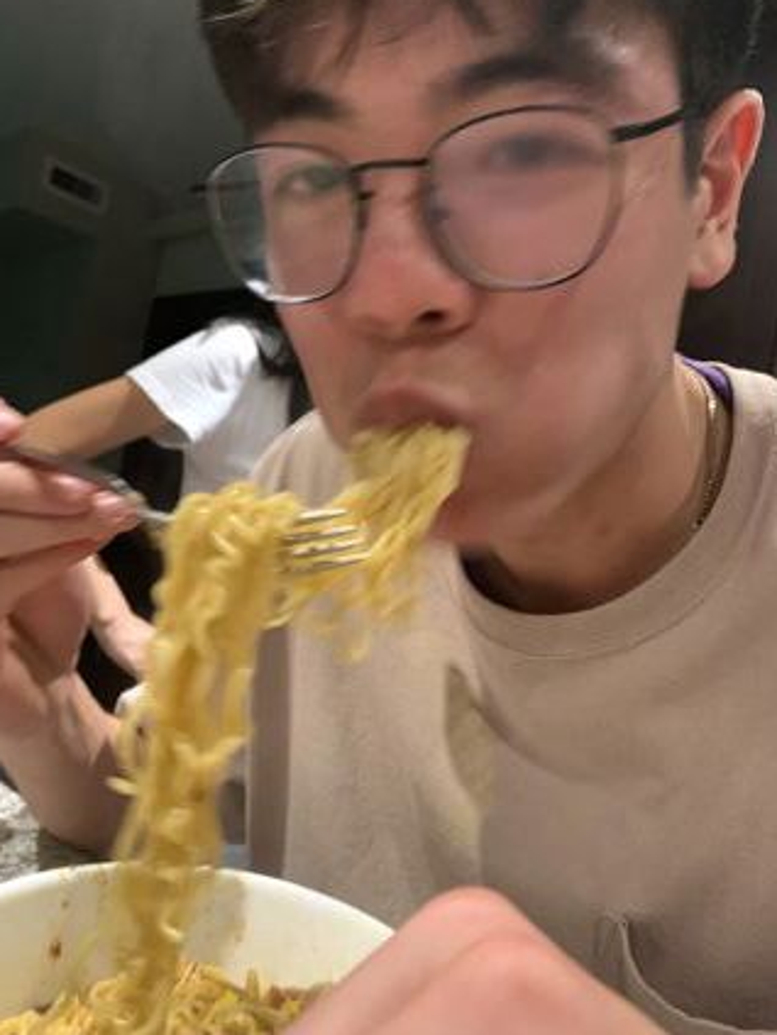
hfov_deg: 51.4
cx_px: 384
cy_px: 522
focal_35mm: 27
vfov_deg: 65.3
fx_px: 808
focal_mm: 4.25
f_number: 1.8
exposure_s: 1/24
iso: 800
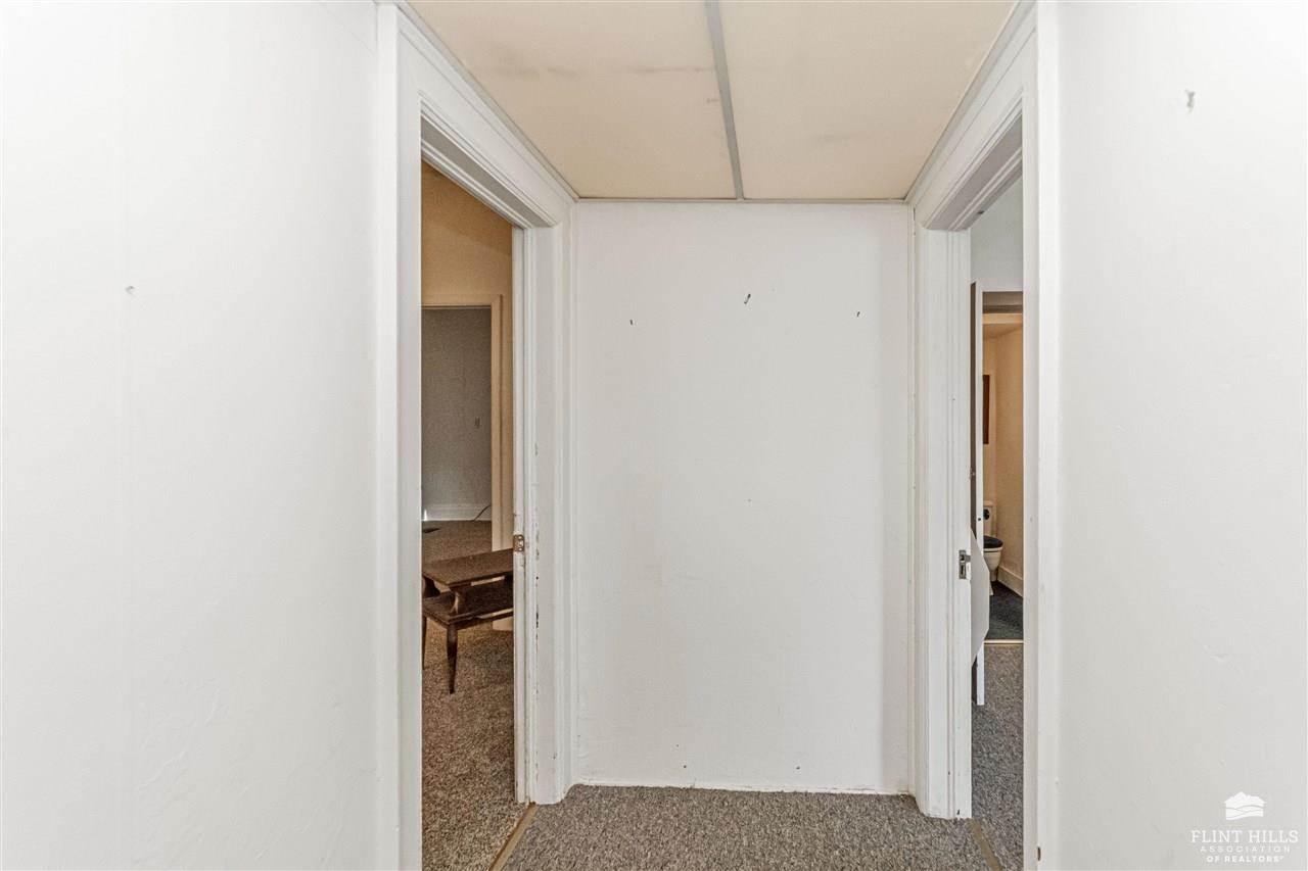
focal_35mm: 15
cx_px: 654
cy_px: 436
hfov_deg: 100.4
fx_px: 545
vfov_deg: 77.3
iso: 3200
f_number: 10
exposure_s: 1/60
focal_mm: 10
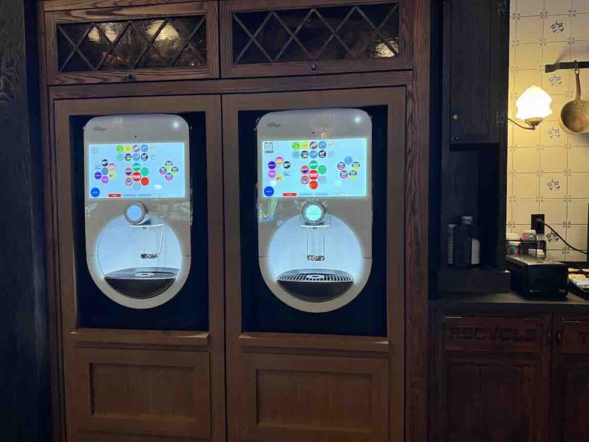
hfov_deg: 69.4
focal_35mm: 25
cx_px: 287
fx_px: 425
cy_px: 215
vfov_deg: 54.9
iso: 640
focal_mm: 6.76
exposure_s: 1/59
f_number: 1.78
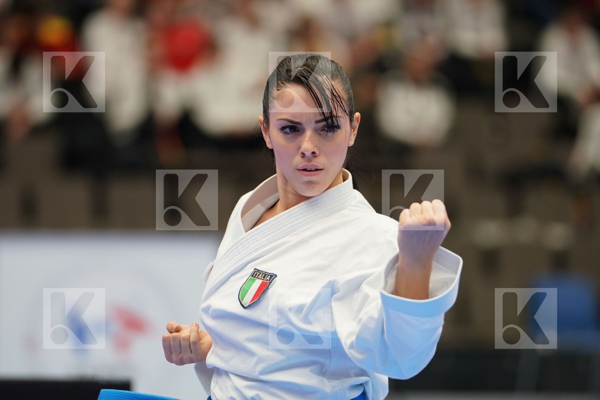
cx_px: 300
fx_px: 5000
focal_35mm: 300
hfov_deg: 6.9
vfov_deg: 4.6
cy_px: 200
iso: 1000
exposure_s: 1/320
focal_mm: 200
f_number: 2.8
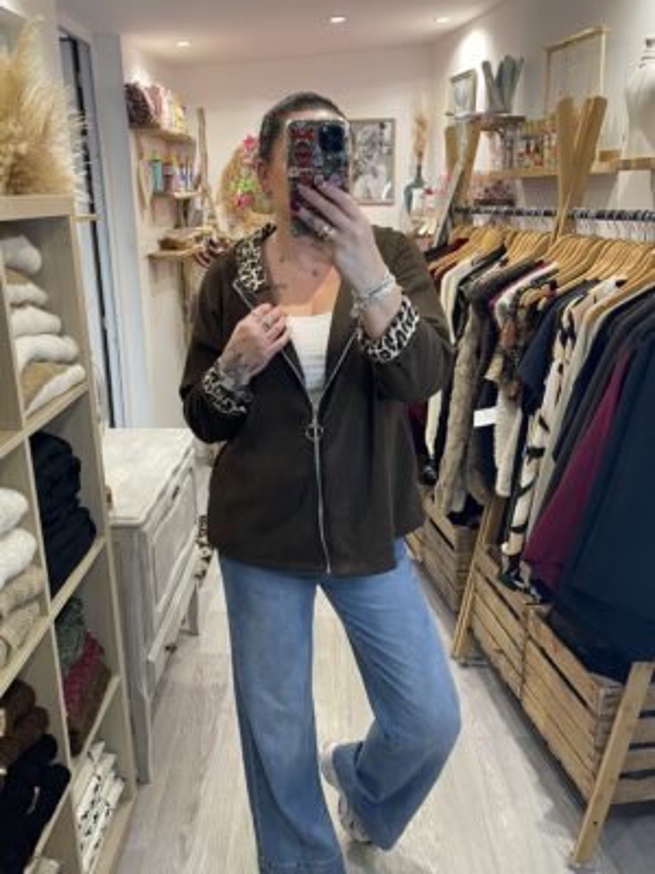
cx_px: 328
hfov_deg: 54.9
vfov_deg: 69.4
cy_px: 437
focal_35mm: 25
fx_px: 631
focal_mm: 5.1
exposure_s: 1/50
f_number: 1.6
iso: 125
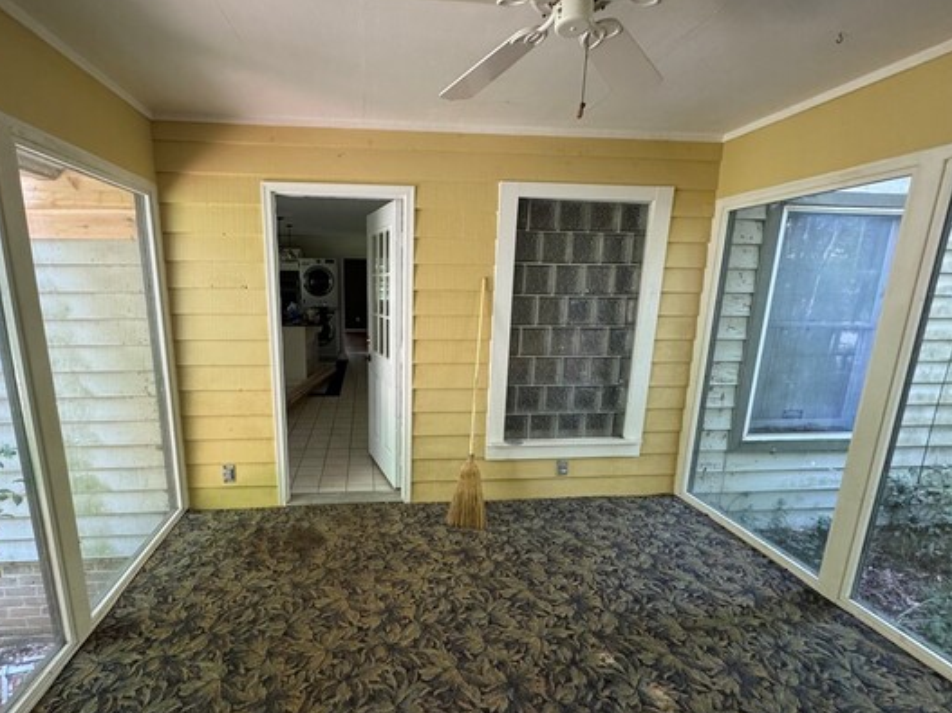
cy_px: 388
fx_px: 467
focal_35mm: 17
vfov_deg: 74.5
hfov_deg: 90.5
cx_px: 408
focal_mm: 2.22
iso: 320
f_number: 2.2
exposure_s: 1/76
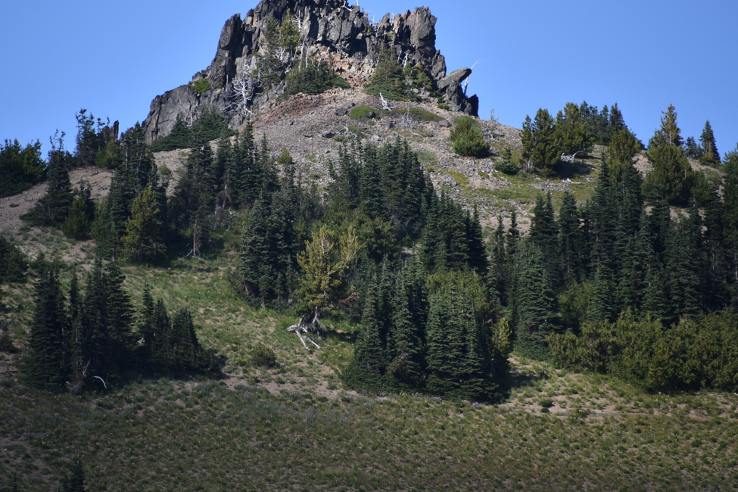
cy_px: 173
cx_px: 323
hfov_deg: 5.2
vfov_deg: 3.5
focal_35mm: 394
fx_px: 8076
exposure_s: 1/640
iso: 220
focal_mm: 300
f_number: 5.6
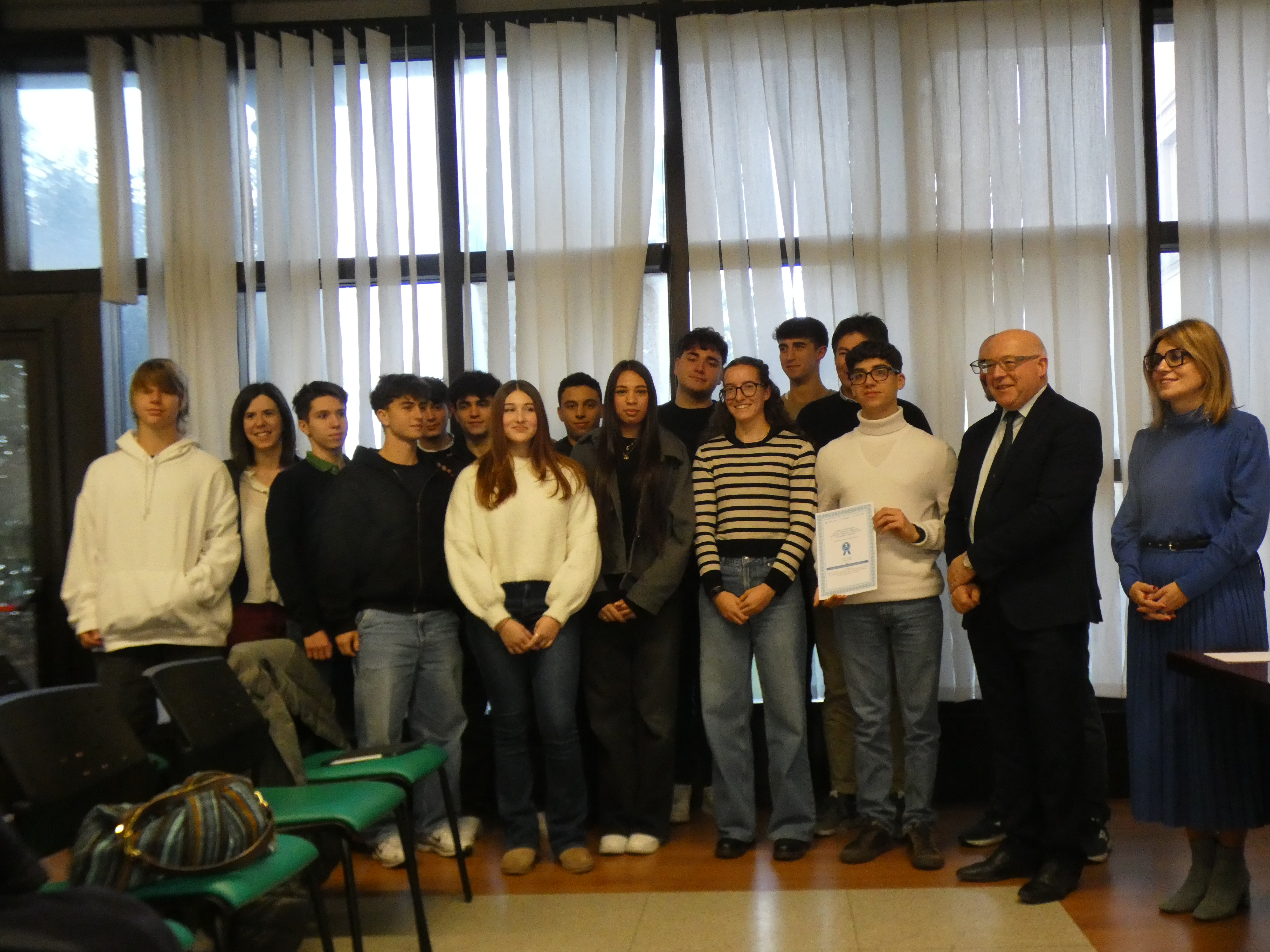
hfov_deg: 51.4
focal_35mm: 36
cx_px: 635
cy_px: 476
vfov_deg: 39.7
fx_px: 1321
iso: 800
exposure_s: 1/80
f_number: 3.5
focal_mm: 6.5
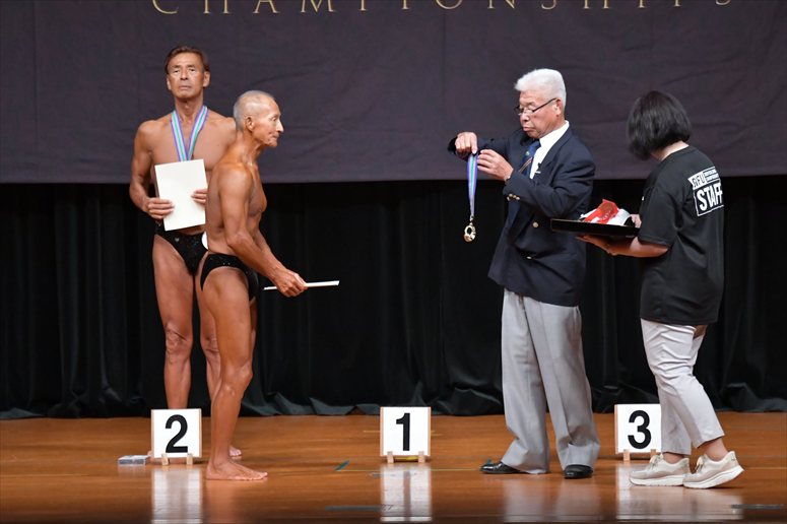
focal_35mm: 255
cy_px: 262
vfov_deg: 5.4
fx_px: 5572
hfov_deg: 8.1
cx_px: 394
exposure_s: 1/400
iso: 5000
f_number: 5.6
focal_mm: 170
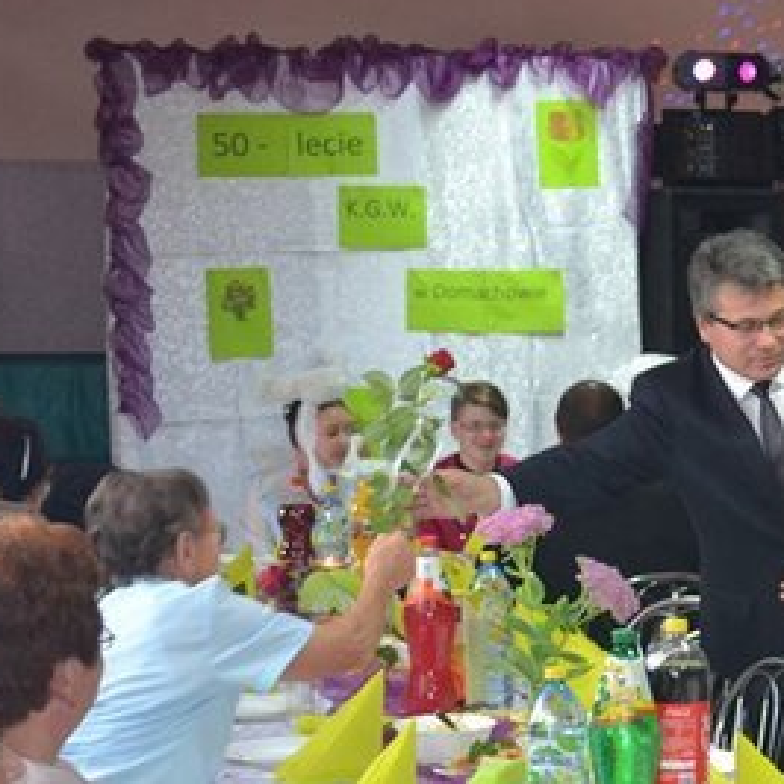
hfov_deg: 15.6
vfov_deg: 15.9
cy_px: 582
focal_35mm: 109
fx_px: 2794
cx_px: 819
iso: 1600
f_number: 5
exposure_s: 1/60
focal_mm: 35
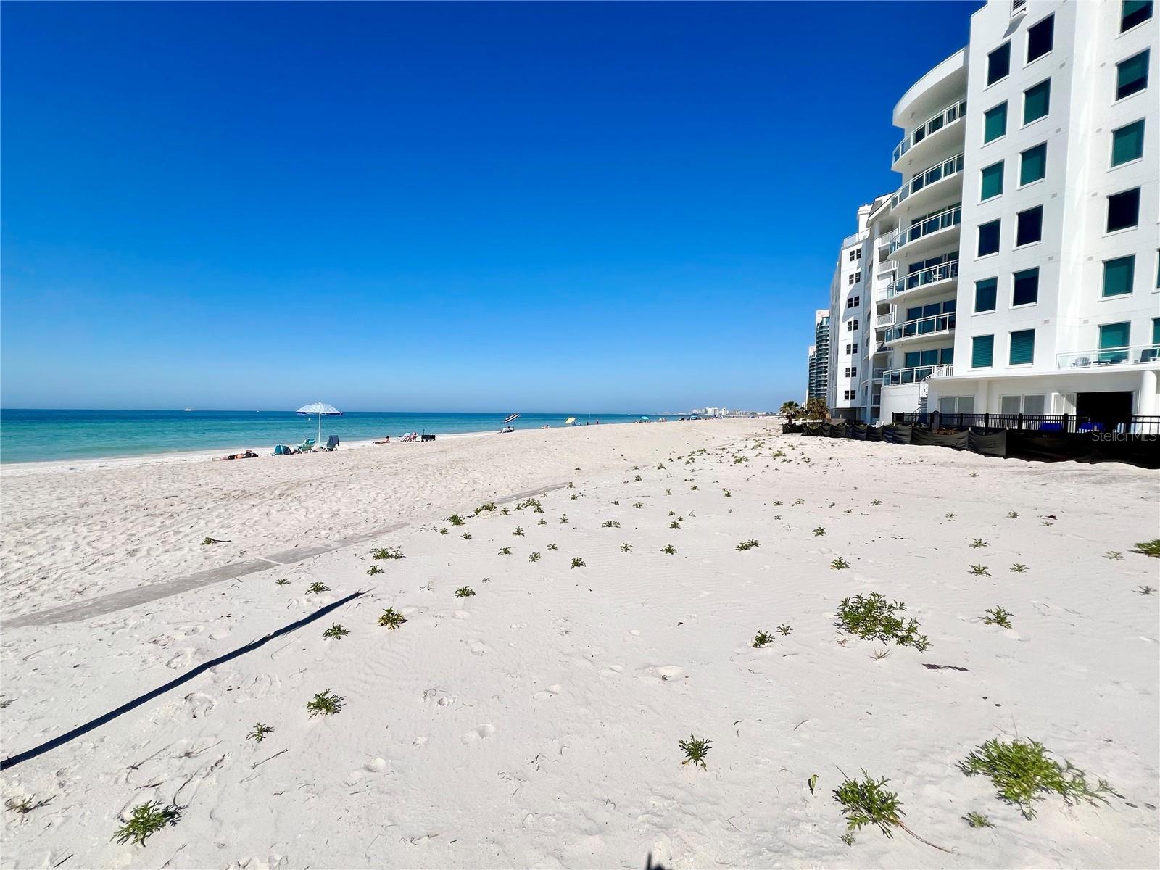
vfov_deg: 89.9
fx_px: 436
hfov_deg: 106.2
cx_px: 580
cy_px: 435
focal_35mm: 13
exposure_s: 1/5000
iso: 32
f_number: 1.8
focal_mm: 1.57
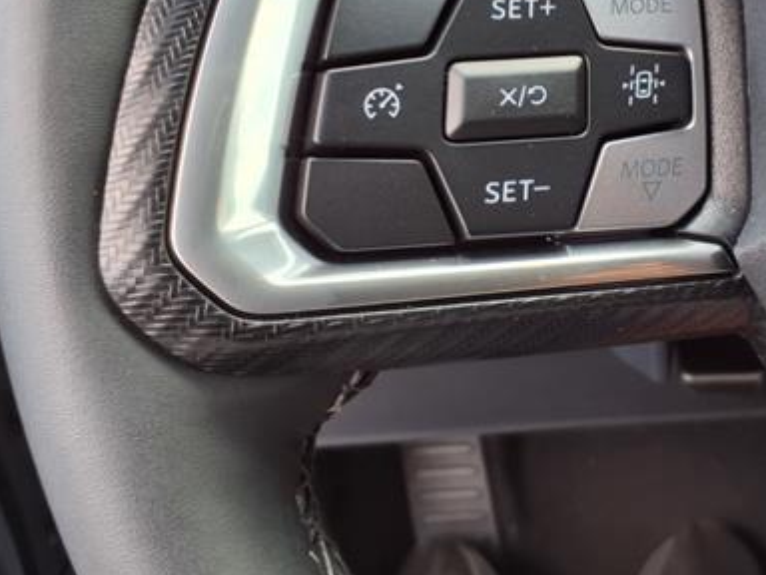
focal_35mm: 45
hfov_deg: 41.3
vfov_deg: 31.2
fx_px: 996
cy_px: 102
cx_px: 535
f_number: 1.9
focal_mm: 3.58
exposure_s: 1/120
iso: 40
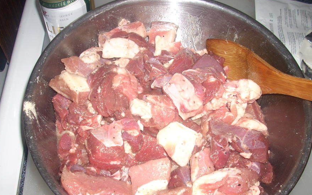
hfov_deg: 49.3
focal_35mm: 40
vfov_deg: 31.9
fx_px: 340
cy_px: 116
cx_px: 154
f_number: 2.8
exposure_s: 1/60
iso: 64
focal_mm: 6.2
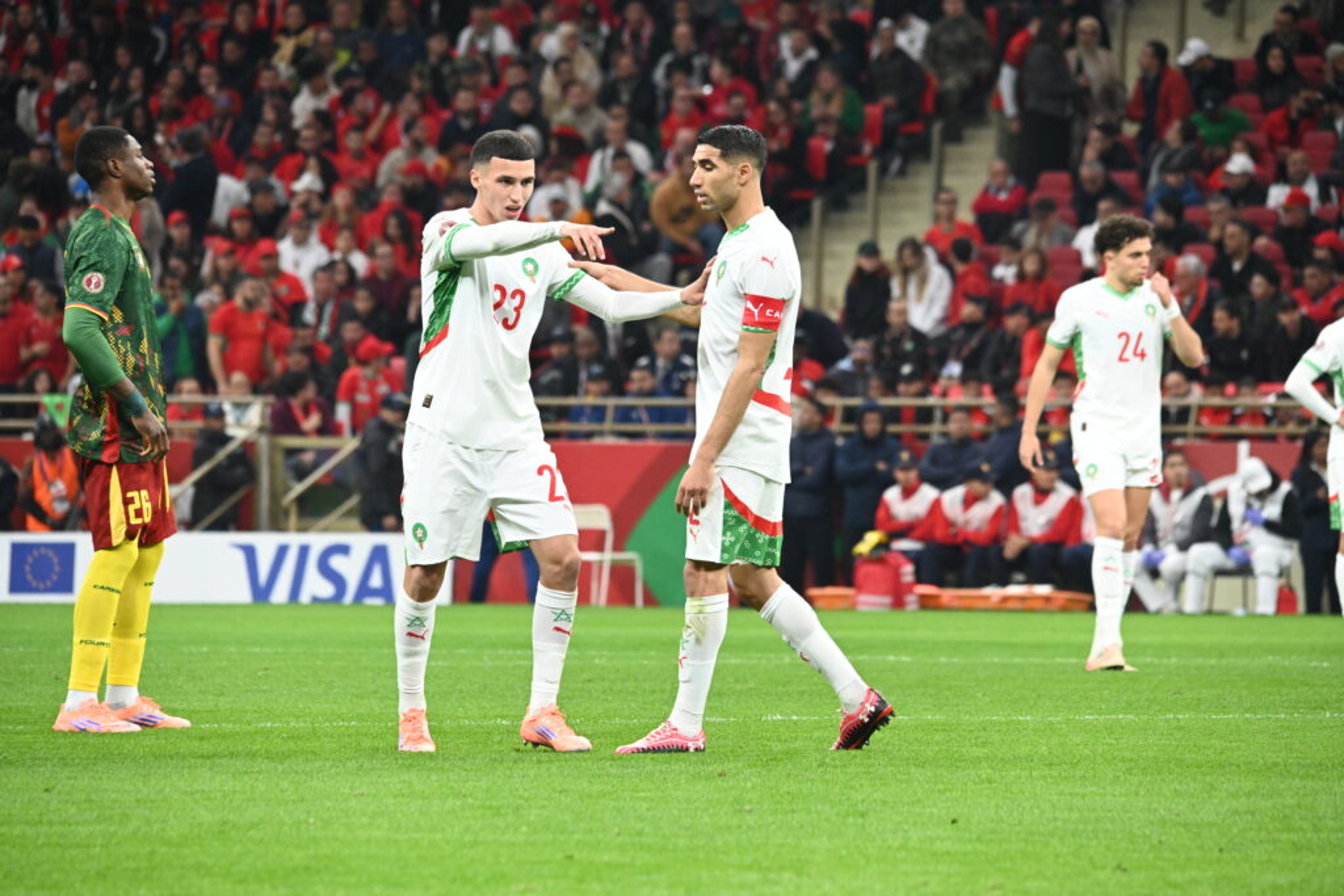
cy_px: 448
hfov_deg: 5.4
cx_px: 672
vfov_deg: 3.6
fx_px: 14188
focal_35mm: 380
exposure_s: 1/400
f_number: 6.3
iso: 5000
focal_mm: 380
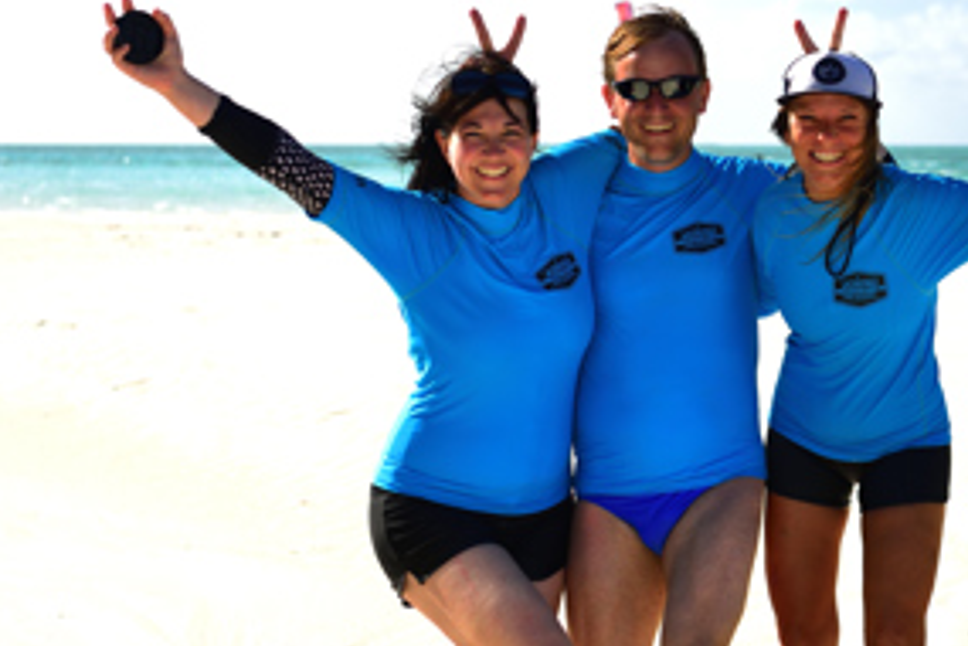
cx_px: 819
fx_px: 2151
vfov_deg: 17.0
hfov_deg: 24.8
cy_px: 184
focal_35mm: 80
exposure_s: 1/250
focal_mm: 38
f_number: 2.8
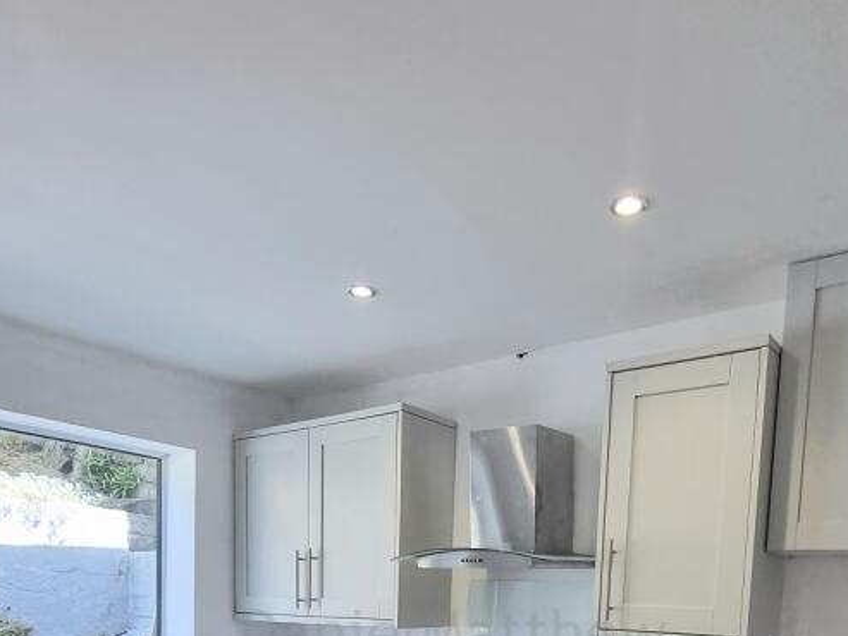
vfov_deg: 43.5
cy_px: 646
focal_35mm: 27
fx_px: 662
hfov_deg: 65.2
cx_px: 452
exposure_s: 1/100
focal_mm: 2.2
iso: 80
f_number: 2.2
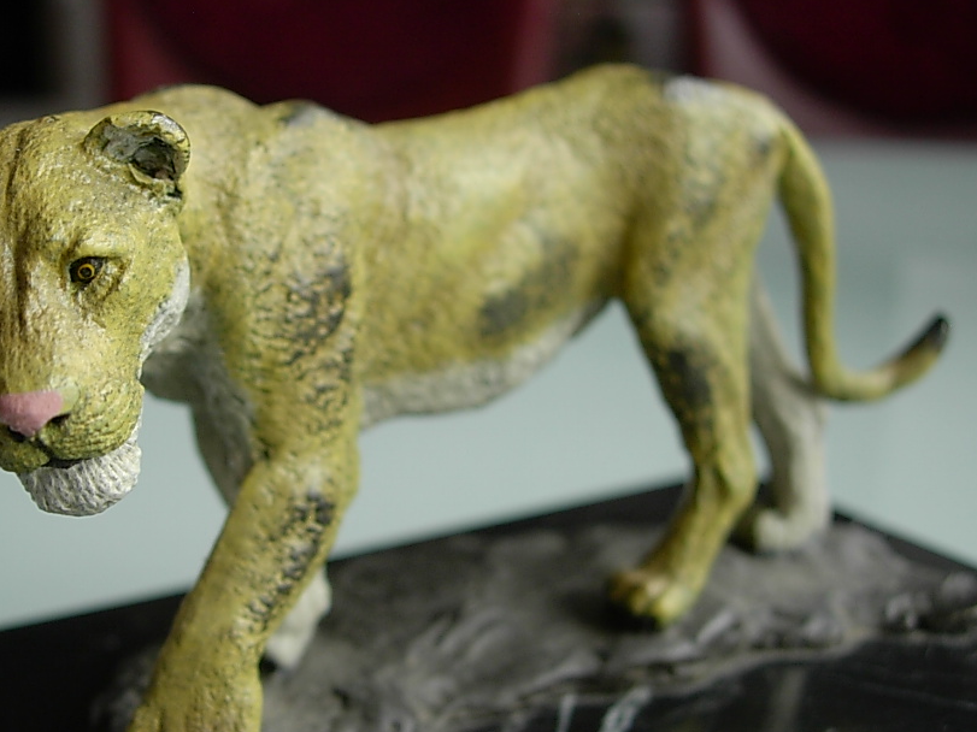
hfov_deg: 39.4
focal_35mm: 48
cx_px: 378
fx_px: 1355
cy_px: 408
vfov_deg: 30.2
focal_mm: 7.8
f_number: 2.8
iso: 79
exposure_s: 1/50.7
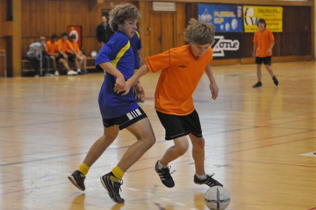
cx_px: 158
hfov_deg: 16.7
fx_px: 1078
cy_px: 105
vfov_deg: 11.1
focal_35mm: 123
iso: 1600
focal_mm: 82
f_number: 2.8
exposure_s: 1/500
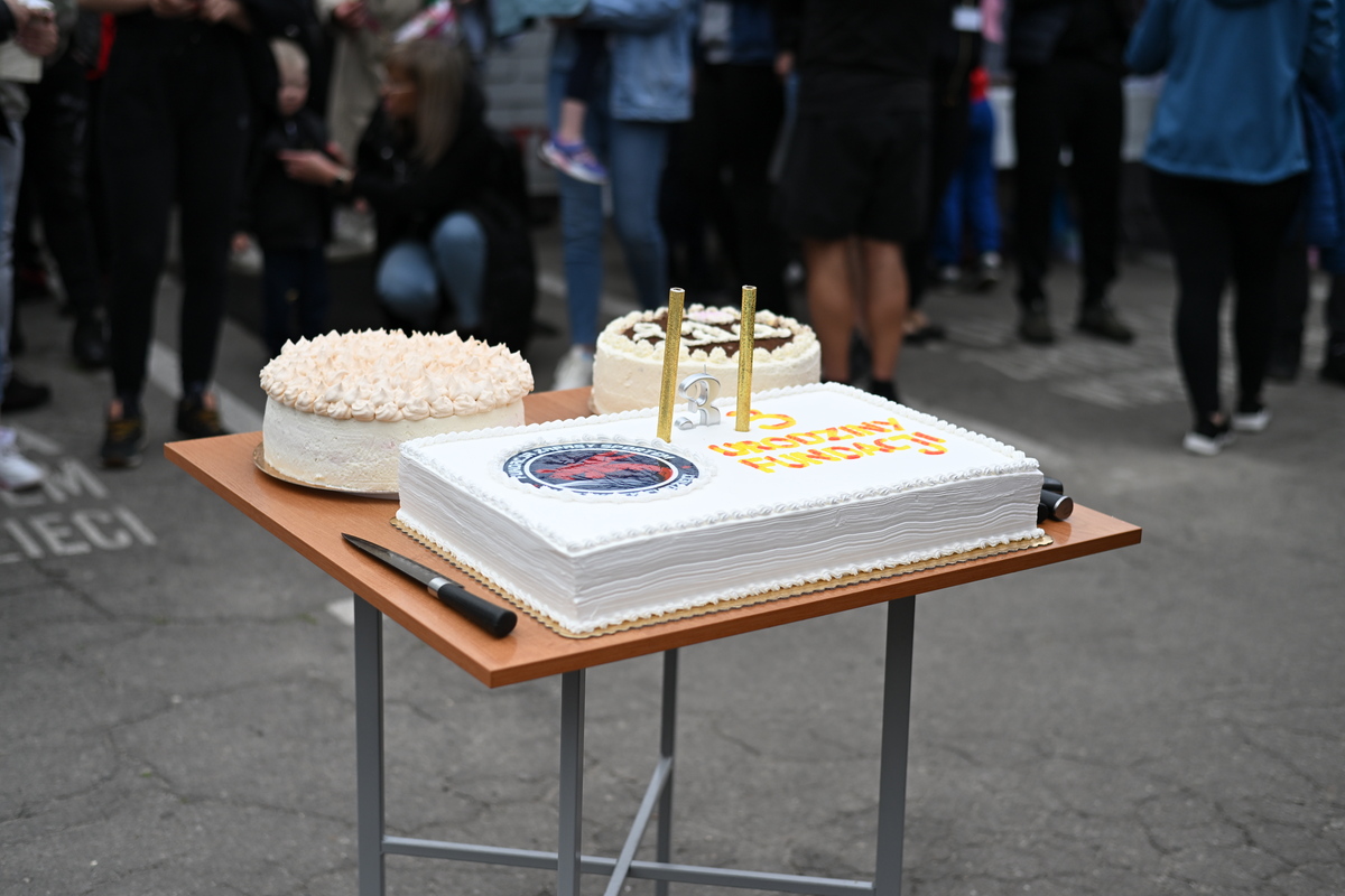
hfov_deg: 39.6
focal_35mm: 50
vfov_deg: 27.0
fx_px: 1868
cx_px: 672
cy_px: 448
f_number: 2.5
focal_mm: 50
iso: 320
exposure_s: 1/5000
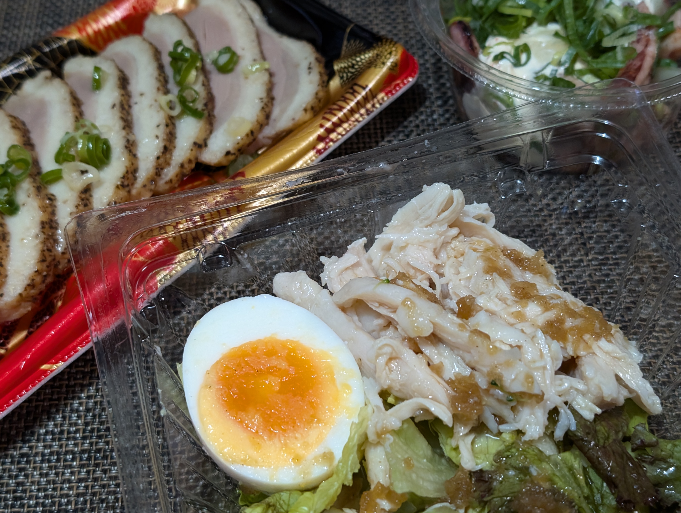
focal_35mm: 49
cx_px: 340
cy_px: 256
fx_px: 965
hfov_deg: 38.9
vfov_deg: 29.7
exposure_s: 1/48
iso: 333
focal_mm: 6.9
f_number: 1.68
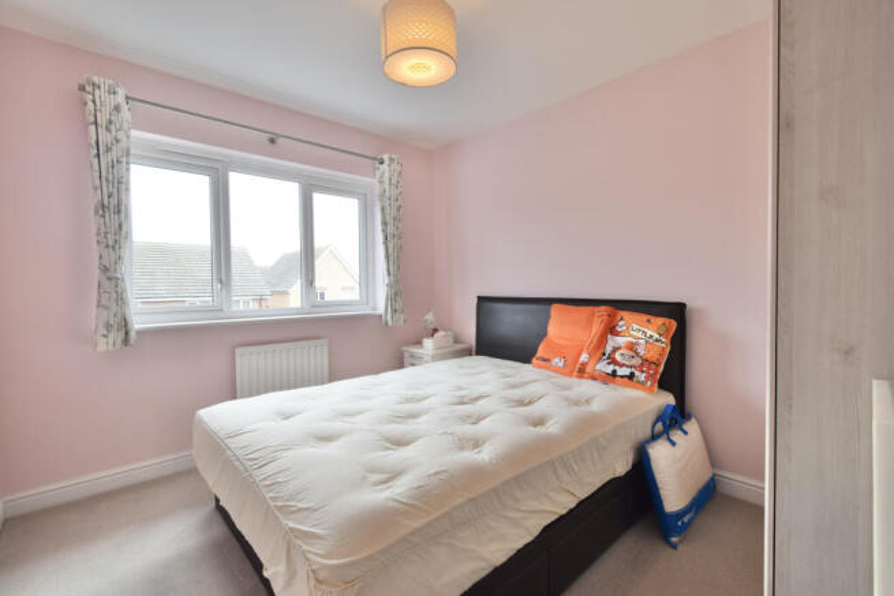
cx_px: 447
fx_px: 373
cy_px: 298
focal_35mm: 15
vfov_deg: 77.4
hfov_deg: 100.4
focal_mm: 10
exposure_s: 1/30
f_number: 8
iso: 250
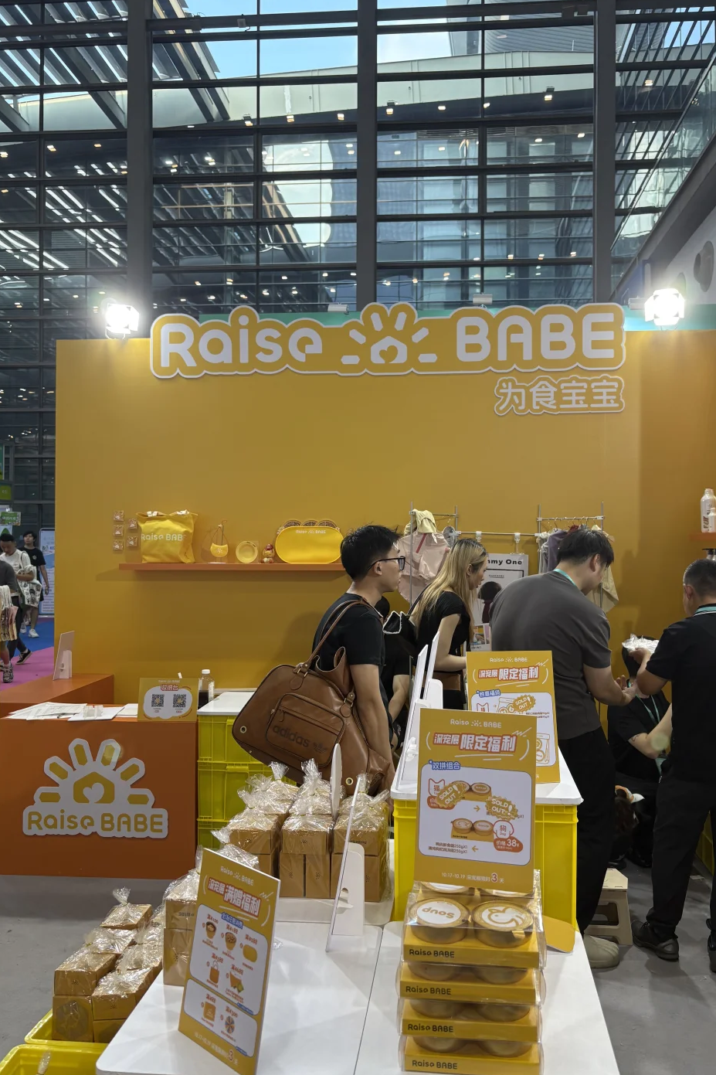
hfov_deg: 46.3
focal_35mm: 28
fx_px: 835
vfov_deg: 65.5
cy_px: 521
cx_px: 391
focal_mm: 5.96
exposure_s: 1/100
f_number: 1.6
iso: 80
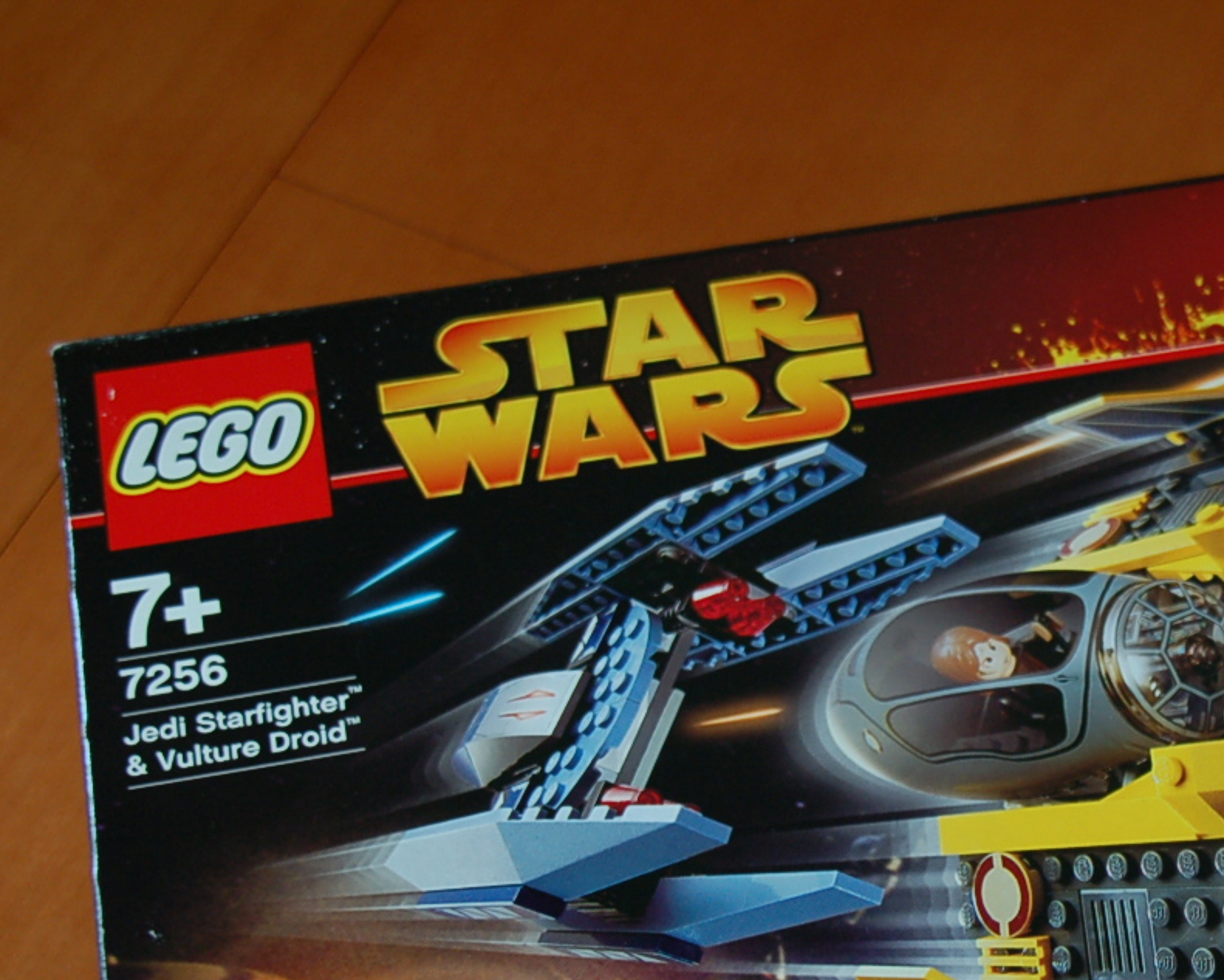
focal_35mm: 83
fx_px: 3003
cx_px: 978
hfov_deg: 22.7
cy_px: 759
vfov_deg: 18.4
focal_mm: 31
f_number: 4.5
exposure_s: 1/60
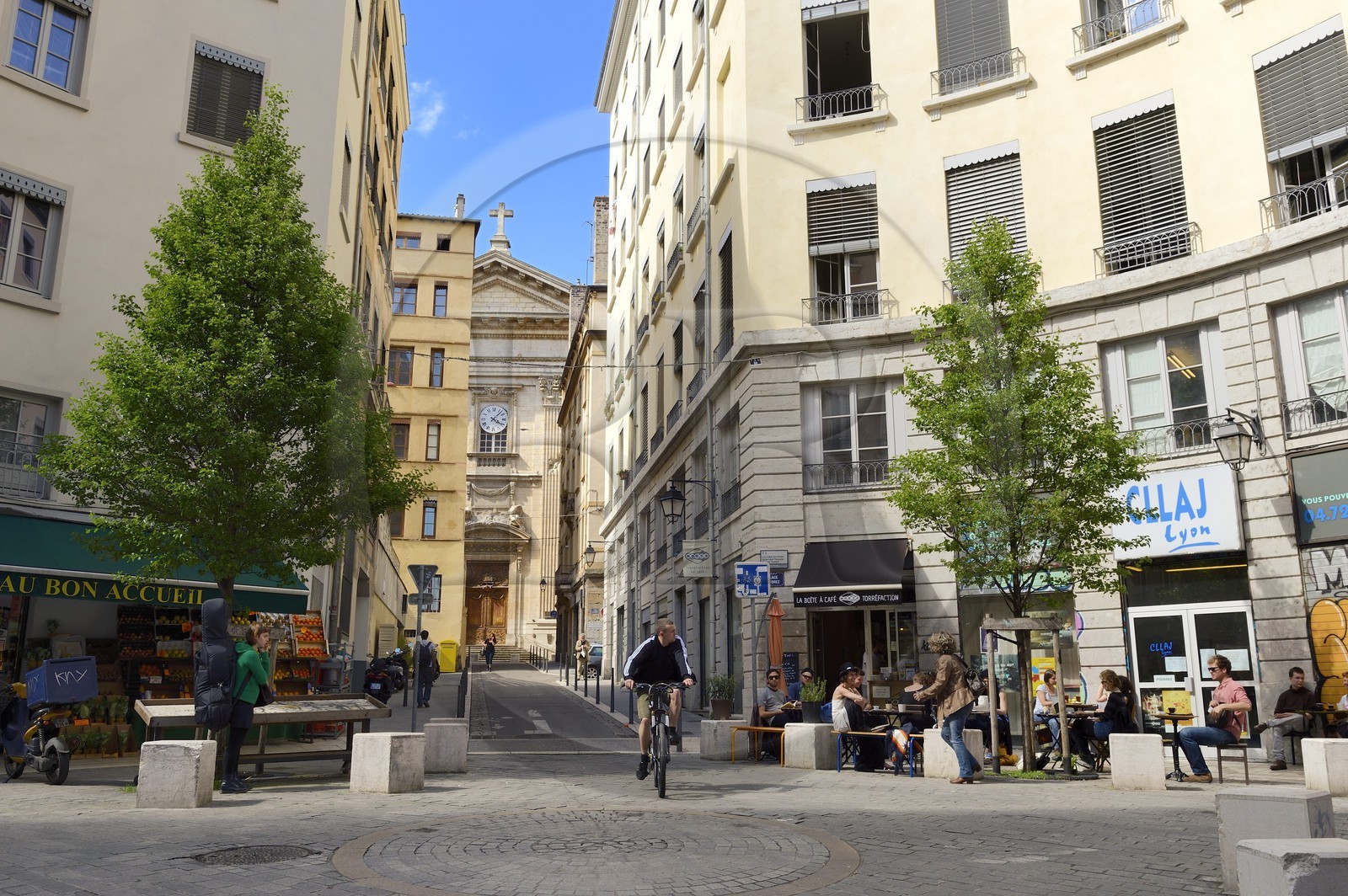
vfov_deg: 42.3
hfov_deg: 60.3
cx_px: 674
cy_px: 448
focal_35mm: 31
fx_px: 1160
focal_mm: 31
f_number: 9
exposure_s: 1/200
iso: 200
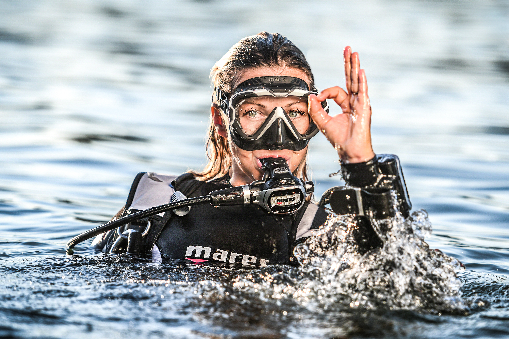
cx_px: 254
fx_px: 3393
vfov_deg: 5.7
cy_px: 170
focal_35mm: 240
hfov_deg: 8.6
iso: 160
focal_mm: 160
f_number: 2.8
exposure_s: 1/1600
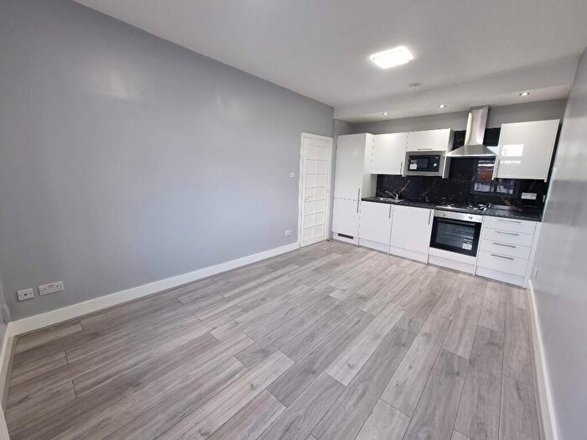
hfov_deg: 106.2
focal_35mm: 13
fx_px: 220
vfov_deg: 89.9
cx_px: 294
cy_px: 220
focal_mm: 2.2
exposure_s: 1/50
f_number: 2.2
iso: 100
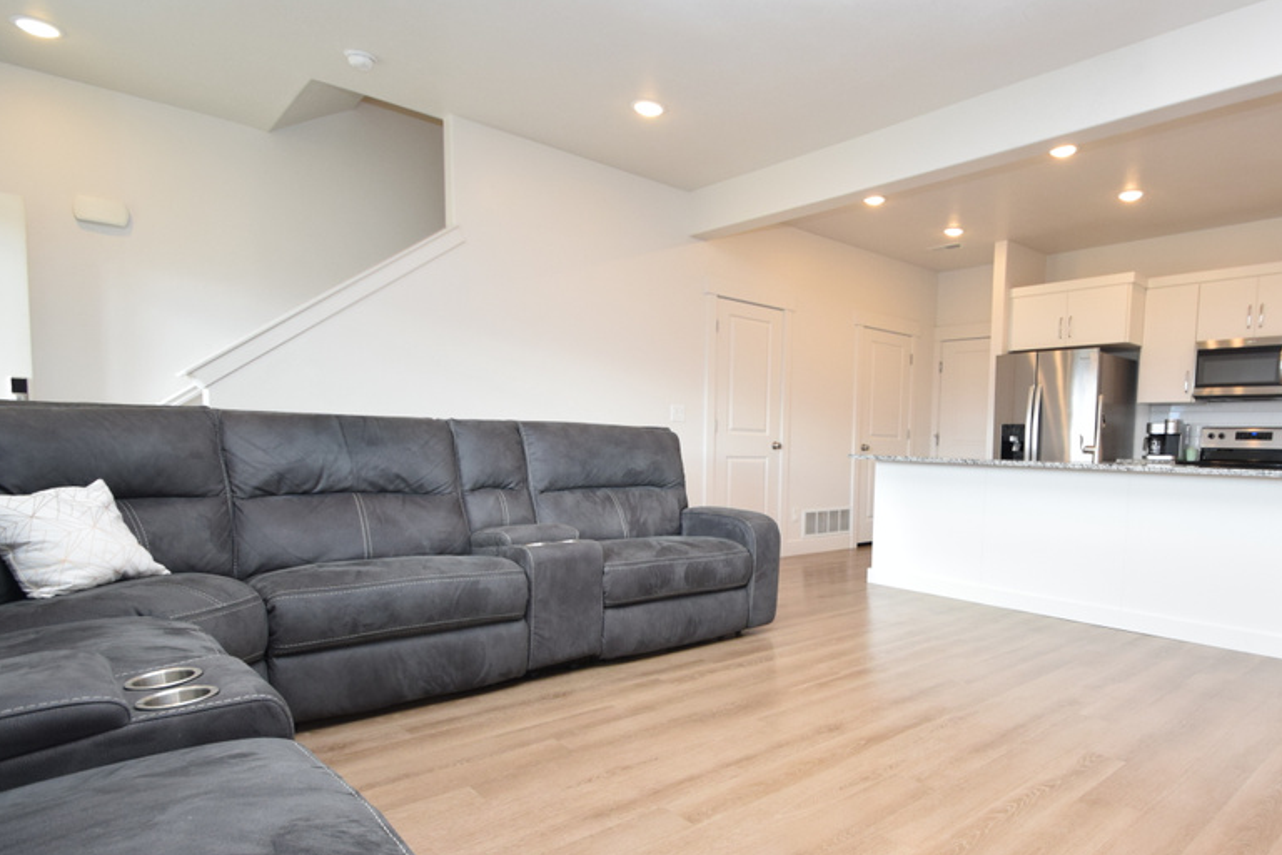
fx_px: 712
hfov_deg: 81.7
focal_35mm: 20
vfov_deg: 61.7
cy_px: 485
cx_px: 833
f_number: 5
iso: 800
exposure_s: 1/100
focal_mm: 10
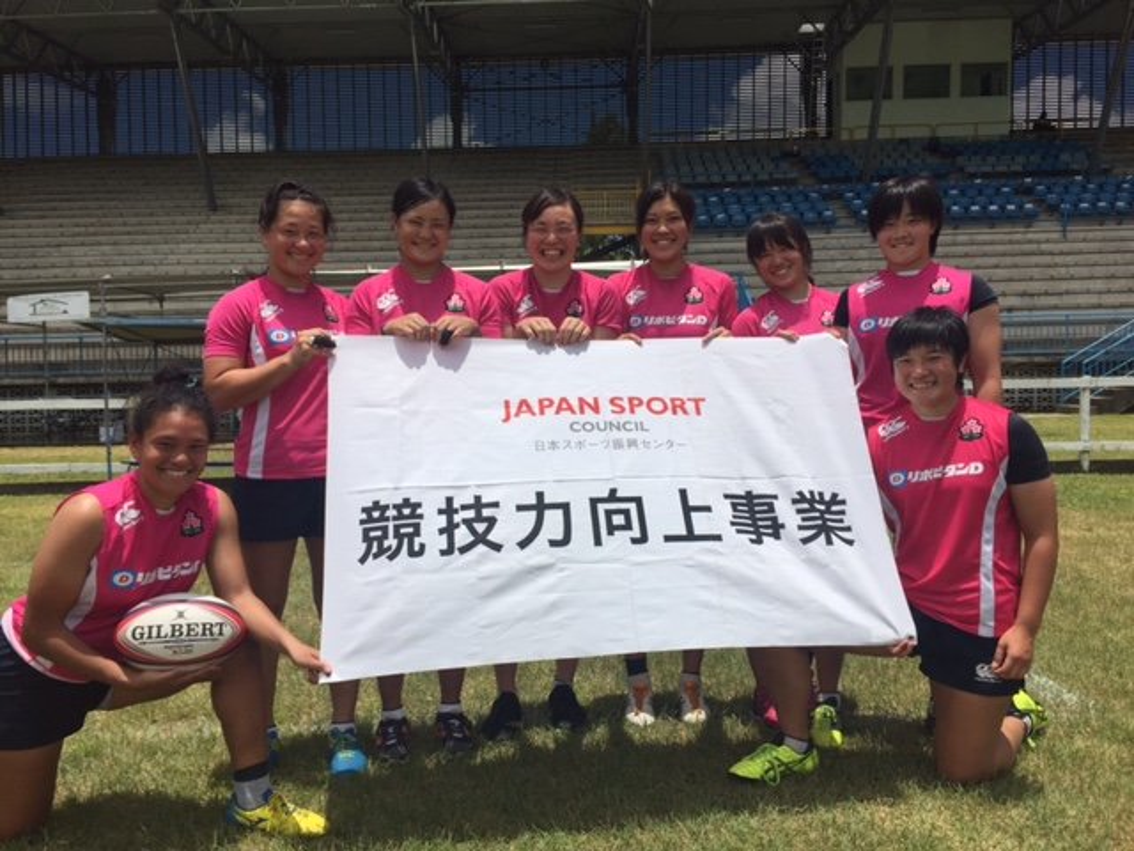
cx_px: 567
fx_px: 950
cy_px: 426
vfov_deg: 48.2
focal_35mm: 29
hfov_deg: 61.7
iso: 32
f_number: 2.2
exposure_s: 1/5650
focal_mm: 4.15
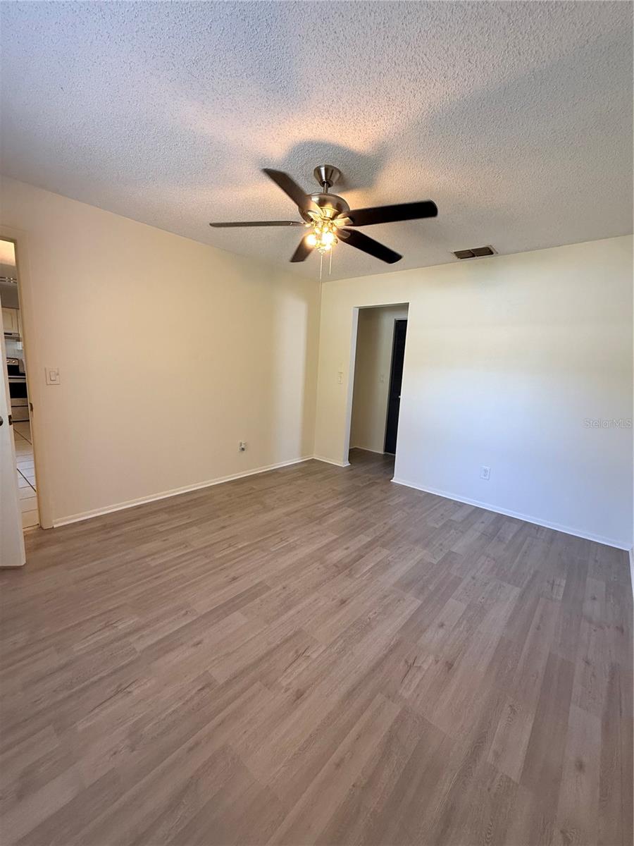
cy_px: 423
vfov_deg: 102.1
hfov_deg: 85.7
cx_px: 317
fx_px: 342
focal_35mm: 14
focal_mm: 2.22
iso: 250
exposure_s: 1/99
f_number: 2.2
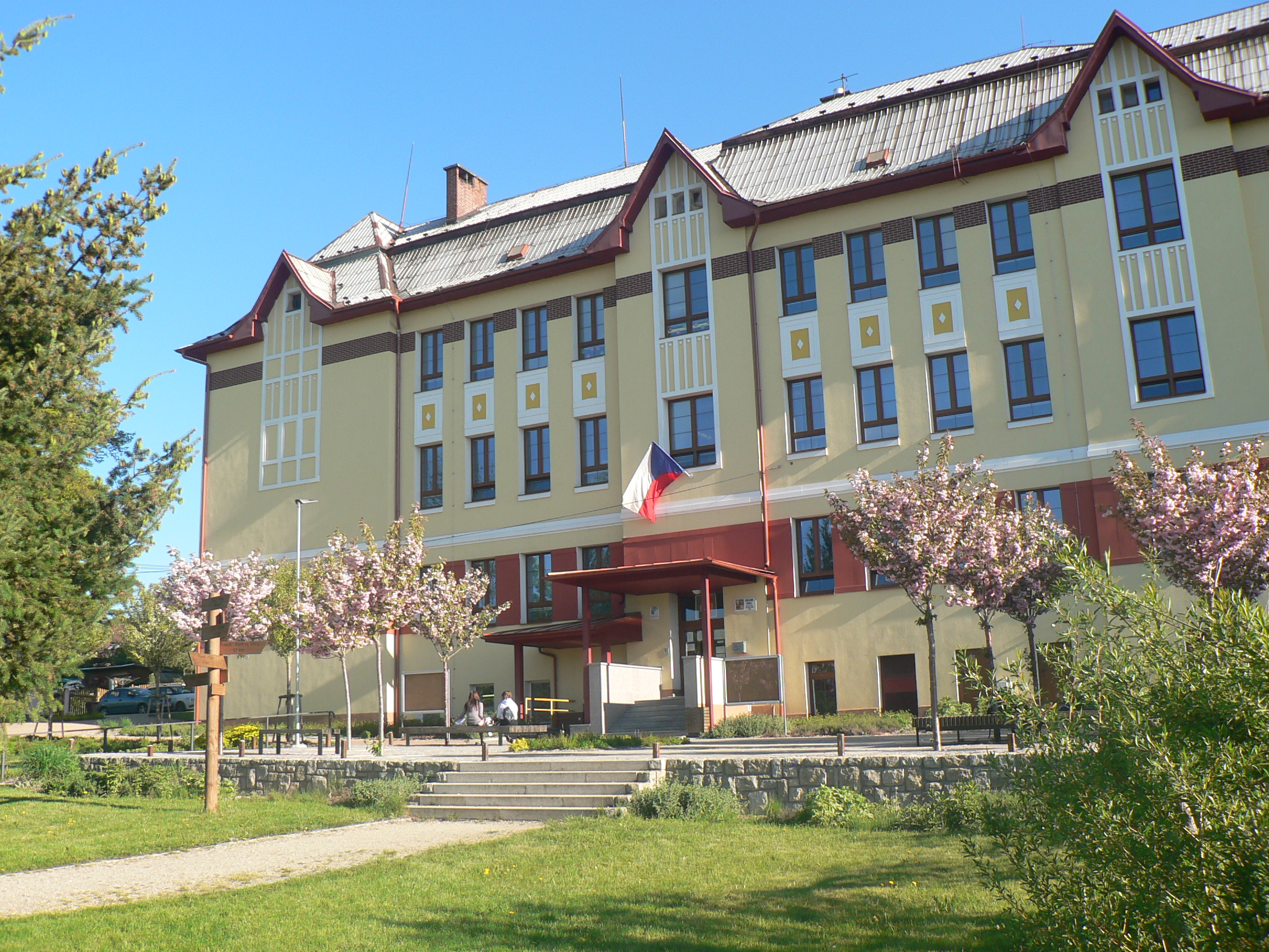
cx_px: 634
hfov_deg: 52.6
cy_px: 476
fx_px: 1283
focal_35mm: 35
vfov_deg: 40.7
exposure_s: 1/250
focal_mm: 6
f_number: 4
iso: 64
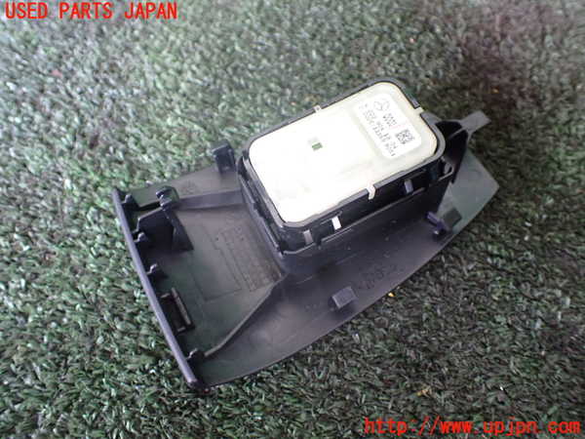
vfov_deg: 46.8
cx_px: 292
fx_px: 507
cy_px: 220
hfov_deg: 60.0
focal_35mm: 30
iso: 800
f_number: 2.3
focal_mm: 5.4
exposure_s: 1/40
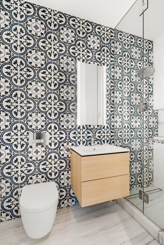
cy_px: 122
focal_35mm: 17
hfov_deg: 70.5
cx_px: 82
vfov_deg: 93.3
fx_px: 116
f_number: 16
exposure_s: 1/2
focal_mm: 17
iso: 640
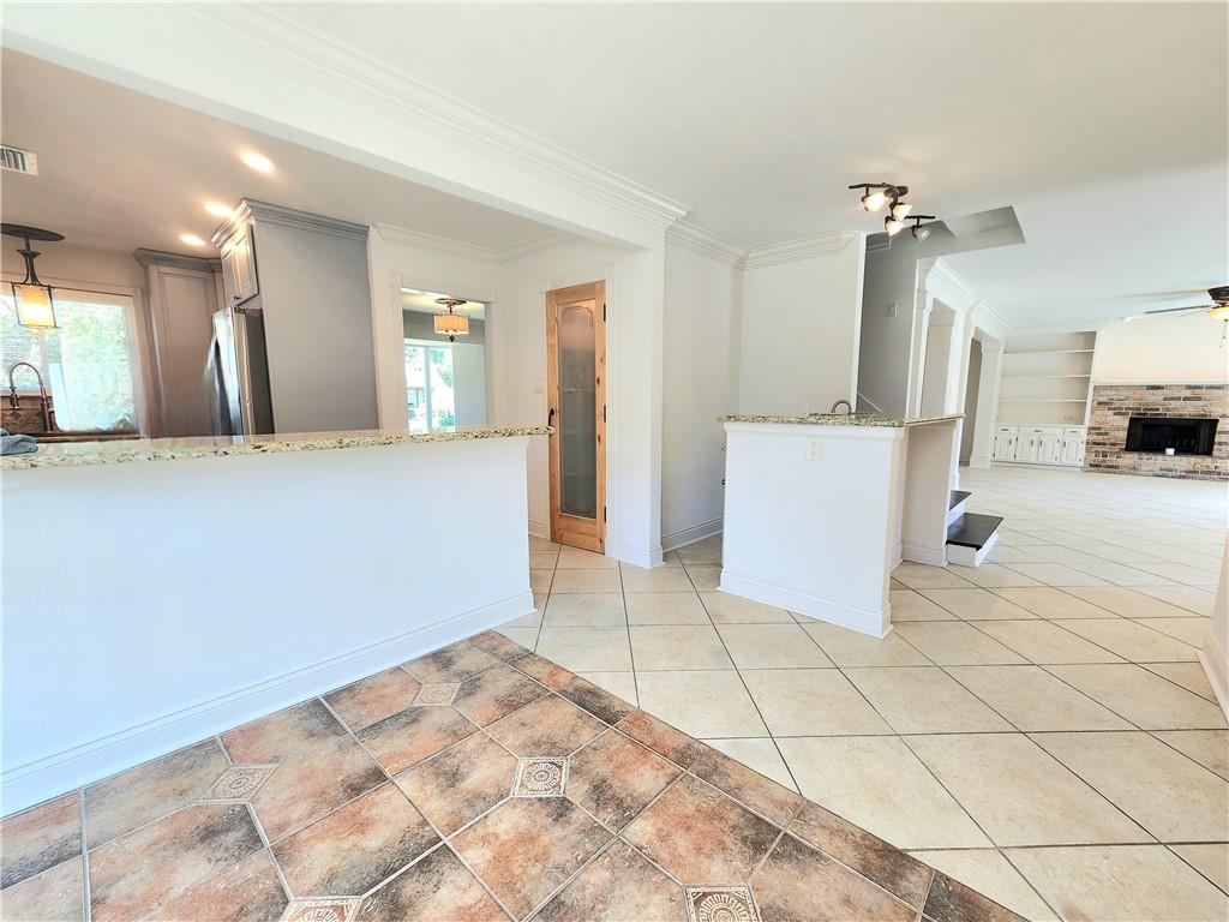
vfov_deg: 89.9
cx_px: 614
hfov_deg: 106.2
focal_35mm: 13
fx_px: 462
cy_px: 461
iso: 64
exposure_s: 1/60.2
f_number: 2.2
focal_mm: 2.2
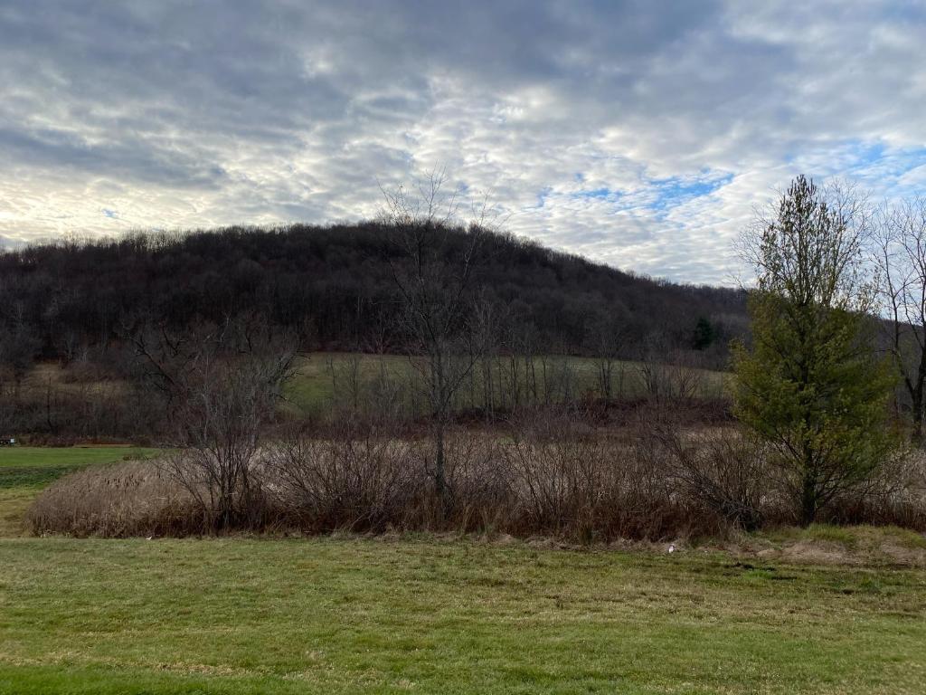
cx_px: 463
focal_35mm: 26
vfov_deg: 53.1
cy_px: 348
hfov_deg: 67.3
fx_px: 696
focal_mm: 4.25
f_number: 1.8
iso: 32
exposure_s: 1/1193
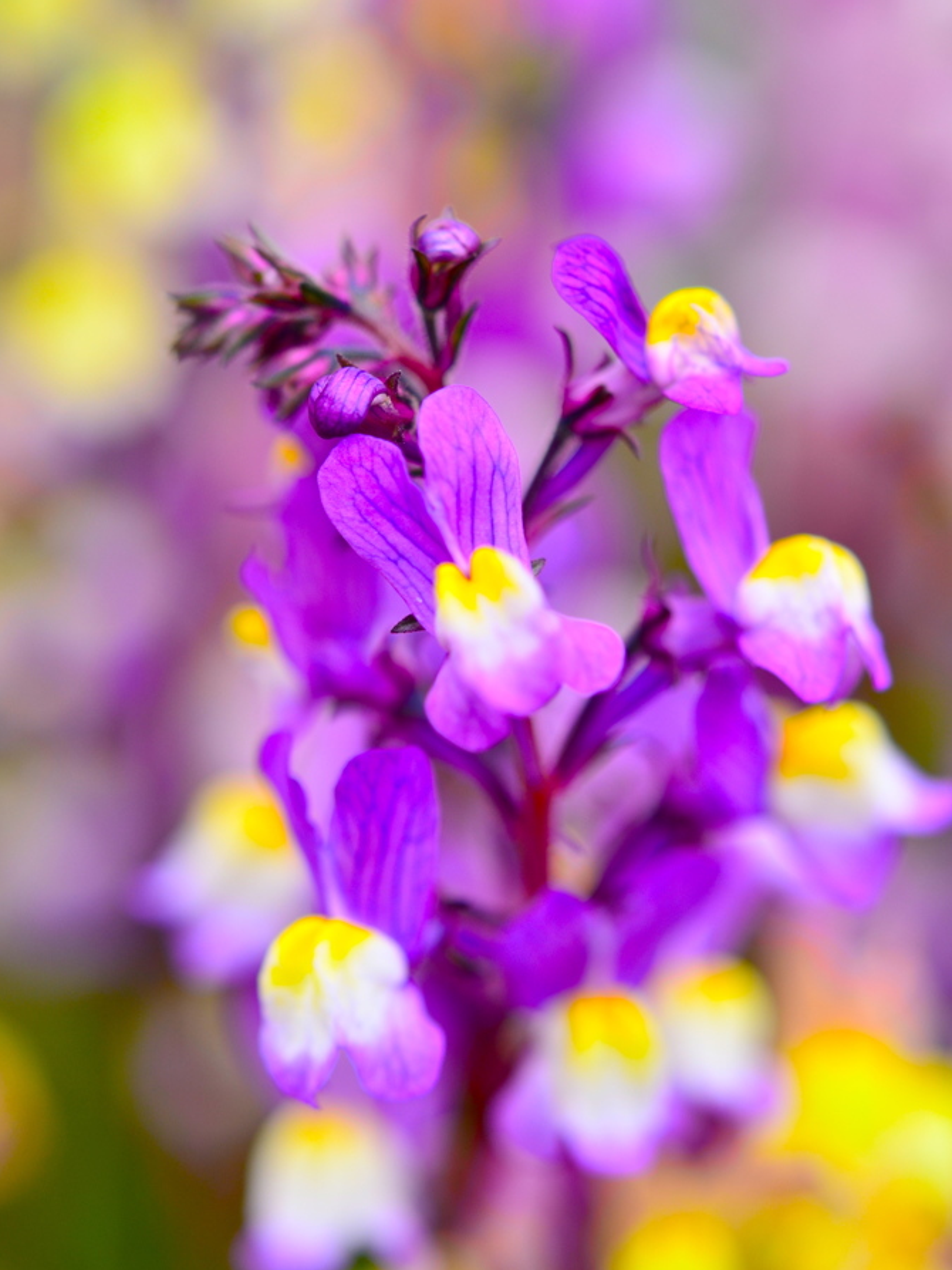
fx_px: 3629
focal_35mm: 99
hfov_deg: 14.9
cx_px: 480
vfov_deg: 19.8
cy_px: 600
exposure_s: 1/500
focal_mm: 60
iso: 200
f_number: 4
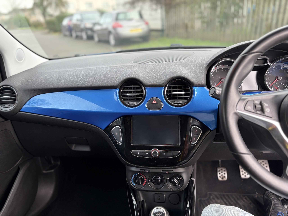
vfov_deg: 53.1
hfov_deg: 67.3
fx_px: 216
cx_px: 144
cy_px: 108
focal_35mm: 26
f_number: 1.6
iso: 100
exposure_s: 1/121
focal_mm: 5.96
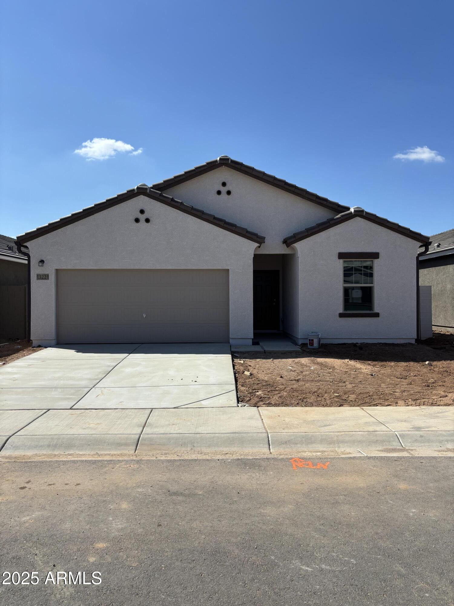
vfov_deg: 67.3
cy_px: 303
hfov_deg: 53.1
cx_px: 227
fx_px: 455
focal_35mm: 26
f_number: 1.6
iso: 50
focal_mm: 5.96
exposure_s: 1/4630
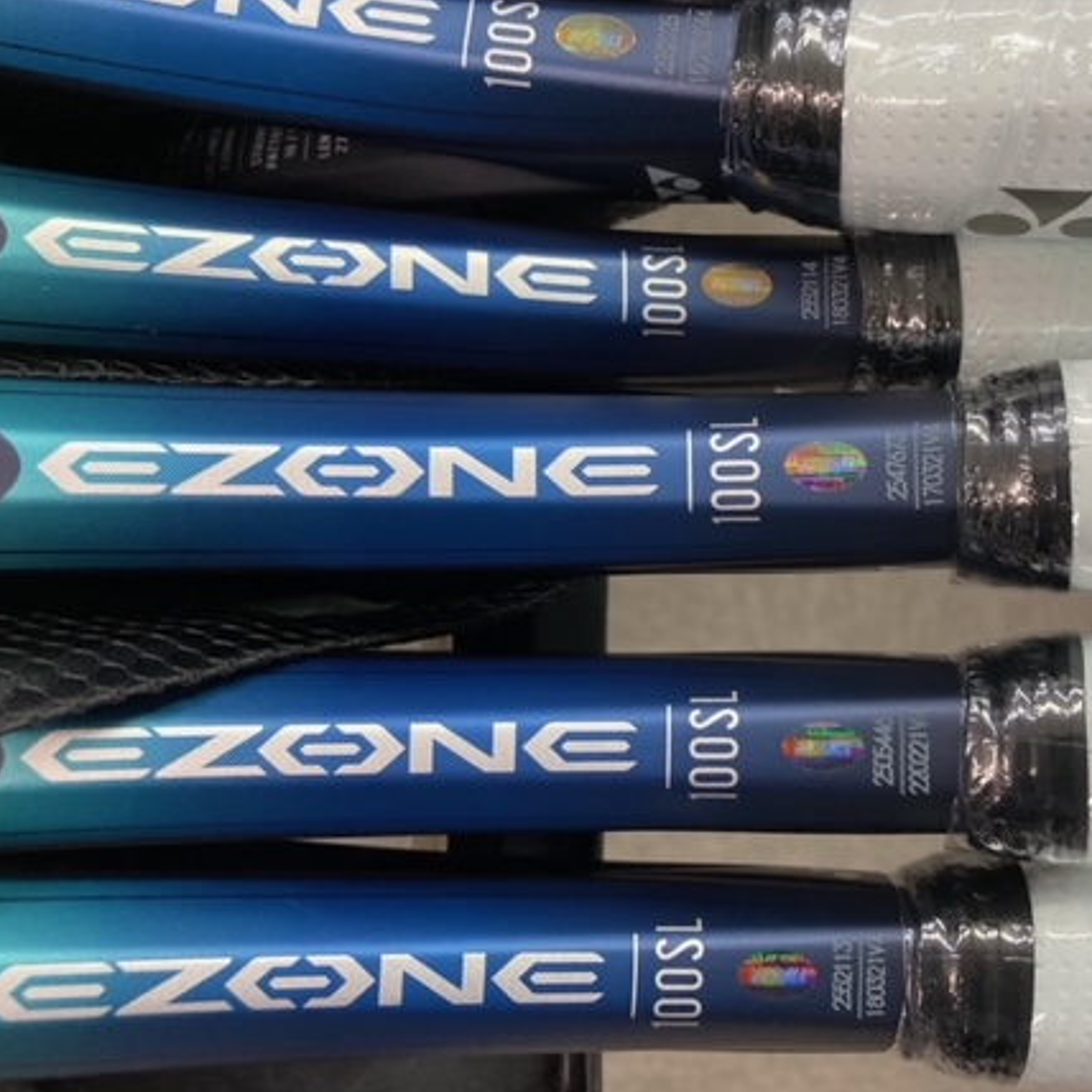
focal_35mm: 37
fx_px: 1321
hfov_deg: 44.4
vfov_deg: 44.9
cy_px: 523
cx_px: 712
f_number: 1.8
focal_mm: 3.99
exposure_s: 1/50
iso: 100
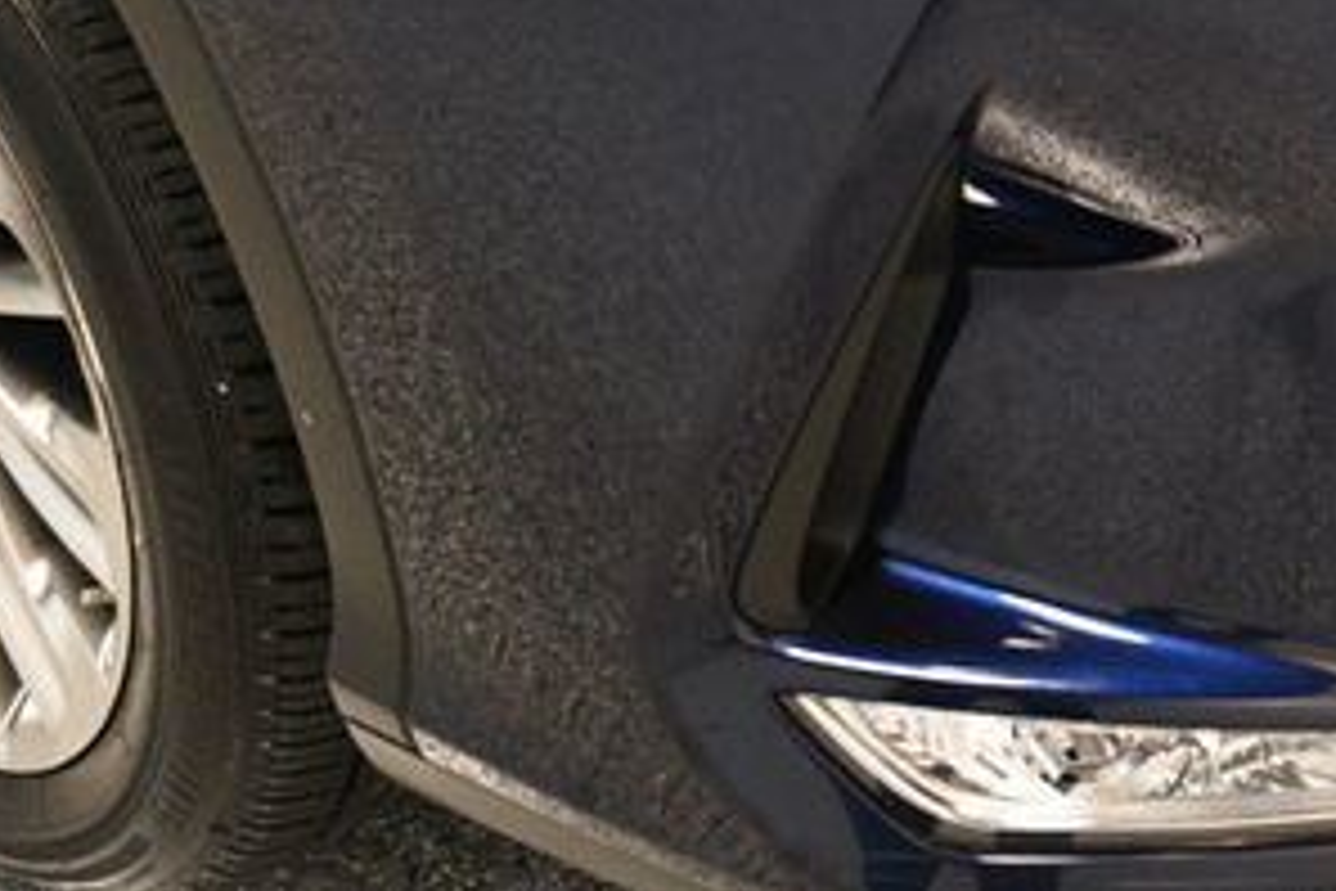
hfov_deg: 23.6
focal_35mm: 84
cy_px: -63
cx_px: 1170
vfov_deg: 15.9
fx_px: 3117
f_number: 3.8
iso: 3200
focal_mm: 26
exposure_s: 1/100
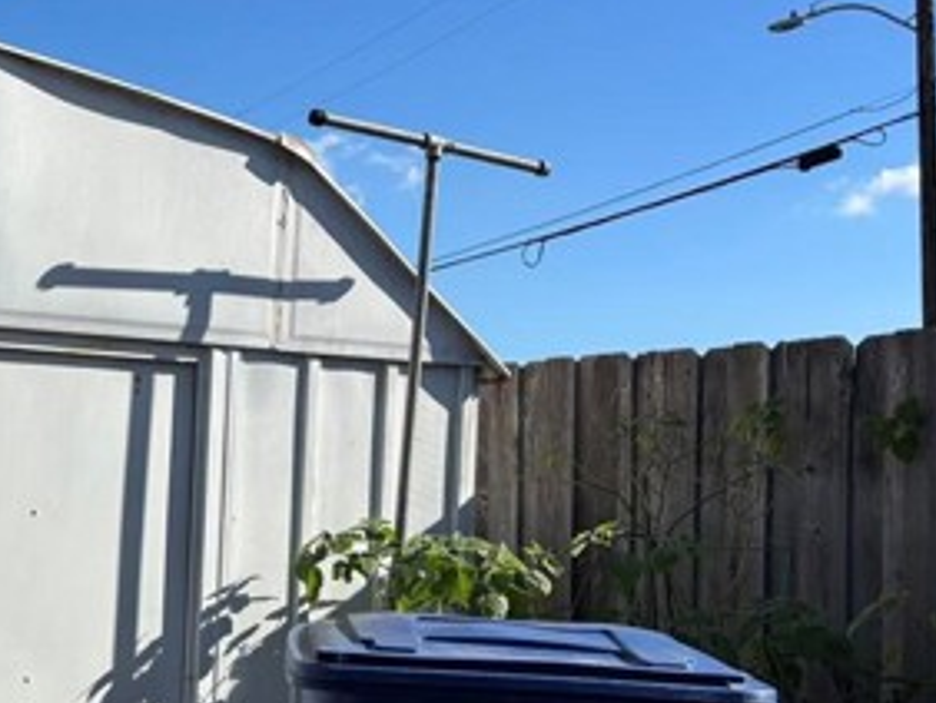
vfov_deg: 24.6
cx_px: -17
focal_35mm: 59
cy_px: 521
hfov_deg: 30.2
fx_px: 1597
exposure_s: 1/5348
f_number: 1.6
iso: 50
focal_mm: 5.96
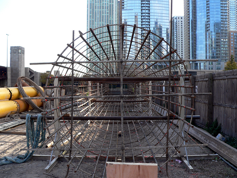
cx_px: 118
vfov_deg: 39.7
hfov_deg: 51.4
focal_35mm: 36
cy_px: 89
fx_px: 246
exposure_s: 1/125
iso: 80
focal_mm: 6
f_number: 4
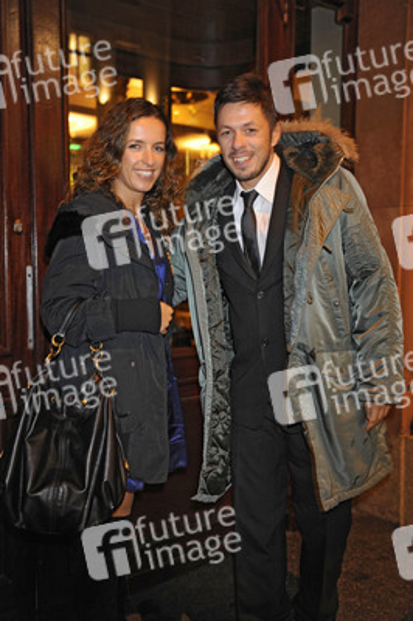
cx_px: 206
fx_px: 655
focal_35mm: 38
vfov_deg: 50.7
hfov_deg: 35.0
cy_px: 310
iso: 1600
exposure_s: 1/30
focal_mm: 38
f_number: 3.2
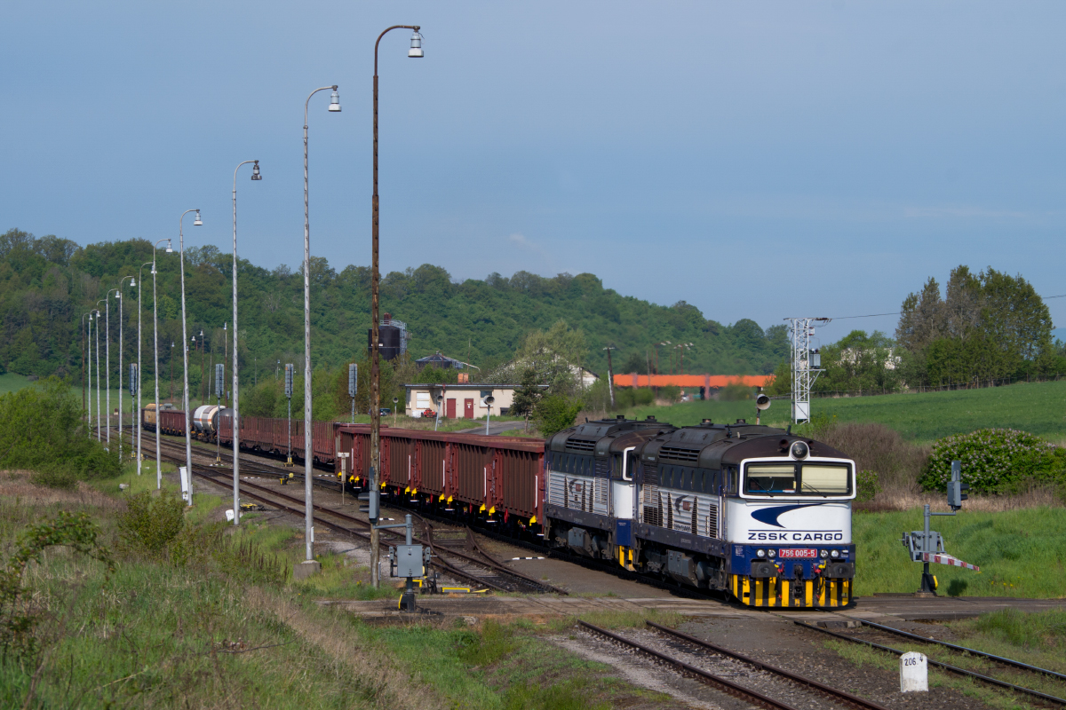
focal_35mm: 109
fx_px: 3227
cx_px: 533
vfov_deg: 12.6
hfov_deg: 18.8
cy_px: 355
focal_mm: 72.5
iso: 200
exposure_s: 1/640
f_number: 8
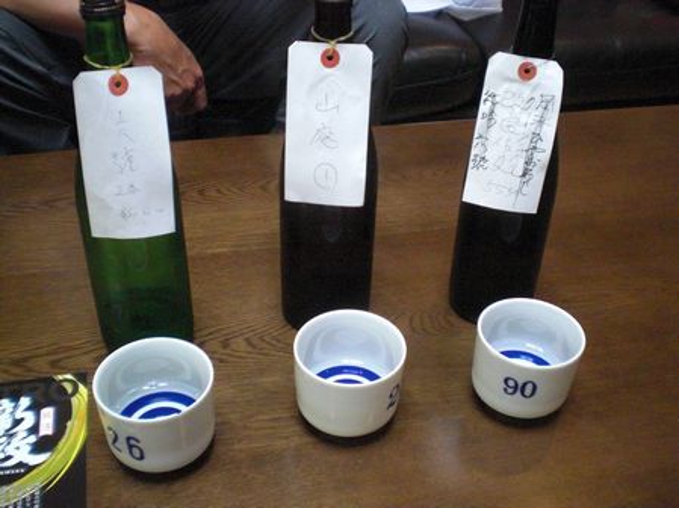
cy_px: 254
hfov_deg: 49.0
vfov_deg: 37.7
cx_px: 340
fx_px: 745
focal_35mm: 38
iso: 800
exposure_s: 1/40
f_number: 3.1
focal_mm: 6.3
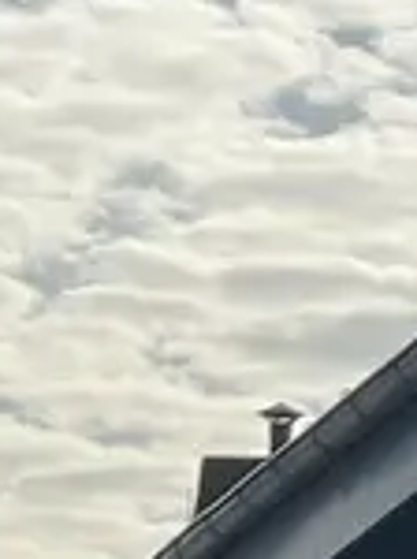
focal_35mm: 519
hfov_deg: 2.8
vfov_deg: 3.8
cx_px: -979
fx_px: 8360
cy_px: 1114
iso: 32
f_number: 2.8
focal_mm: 9
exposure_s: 1/1468
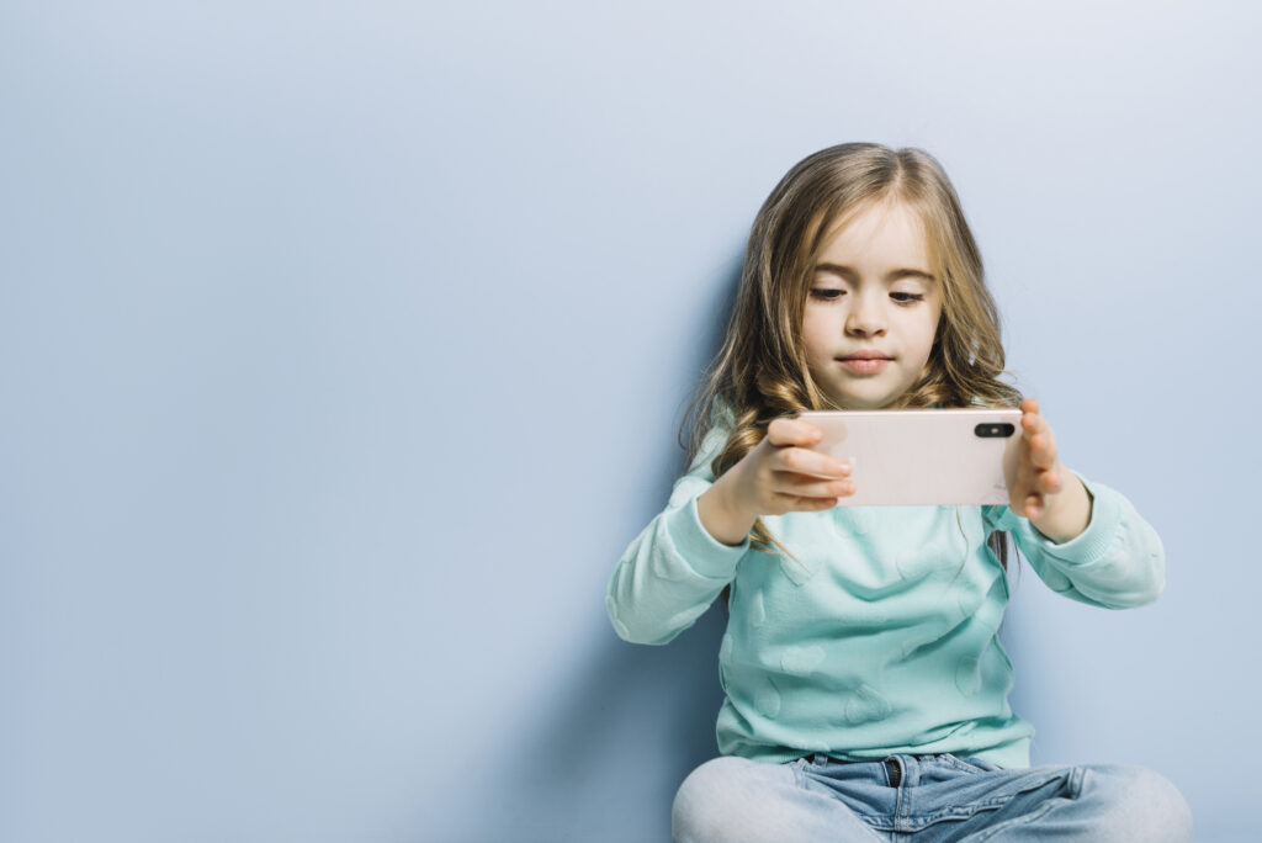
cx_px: 631
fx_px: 1754
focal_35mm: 50
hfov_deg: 39.6
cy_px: 422
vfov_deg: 27.0
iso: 200
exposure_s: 1/160
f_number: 4.5
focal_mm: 50
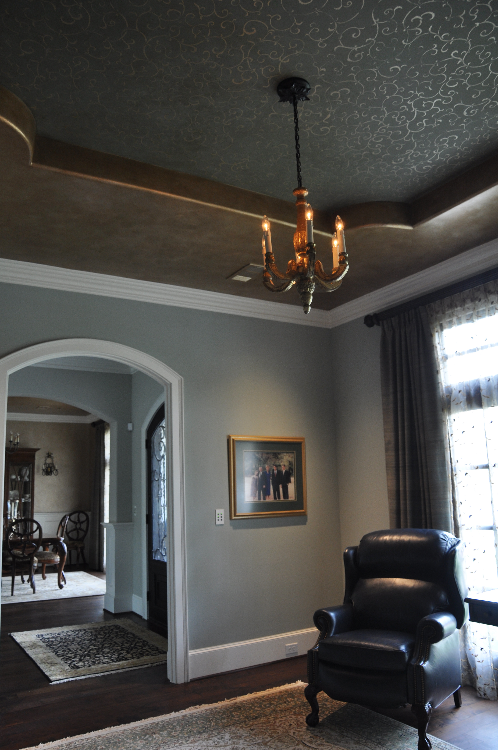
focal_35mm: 27
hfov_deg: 47.8
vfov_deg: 67.4
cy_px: 375
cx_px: 249
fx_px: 562
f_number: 4
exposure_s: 1/15
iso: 400
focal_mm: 18
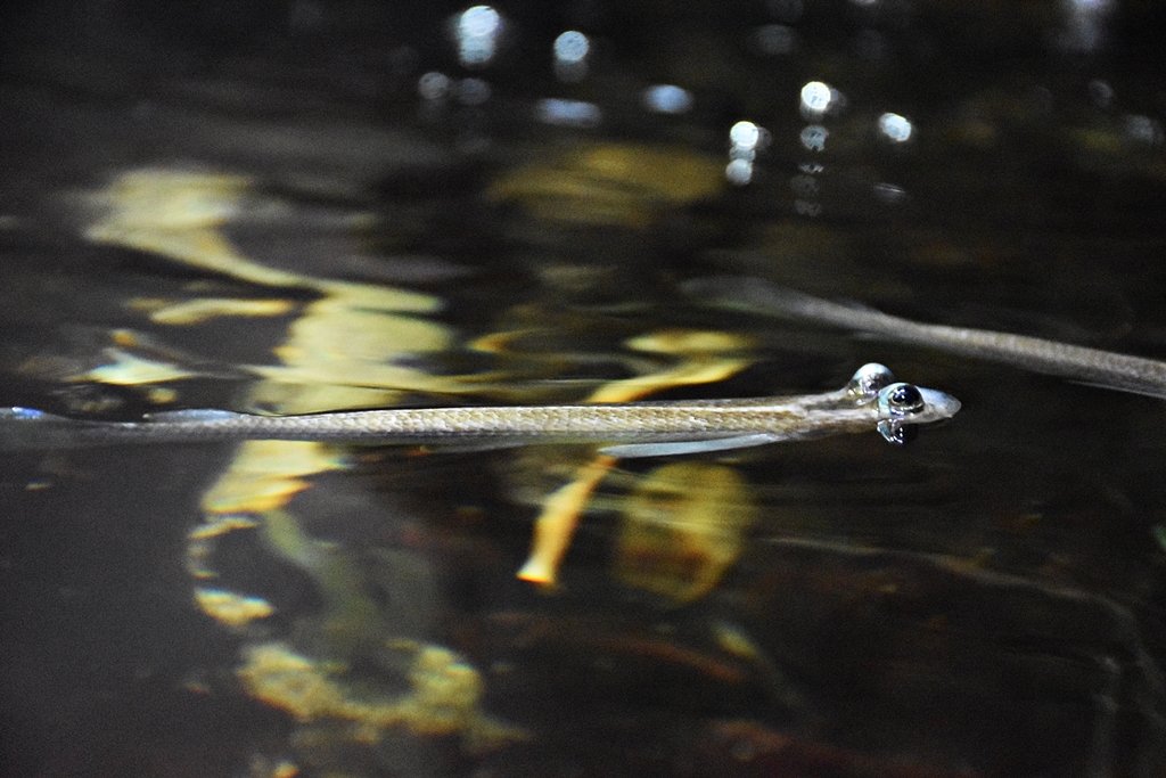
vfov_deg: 10.2
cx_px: 583
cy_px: 389
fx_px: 4373
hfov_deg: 15.2
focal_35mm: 135
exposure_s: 1/80
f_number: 5.3
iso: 12800
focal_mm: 90
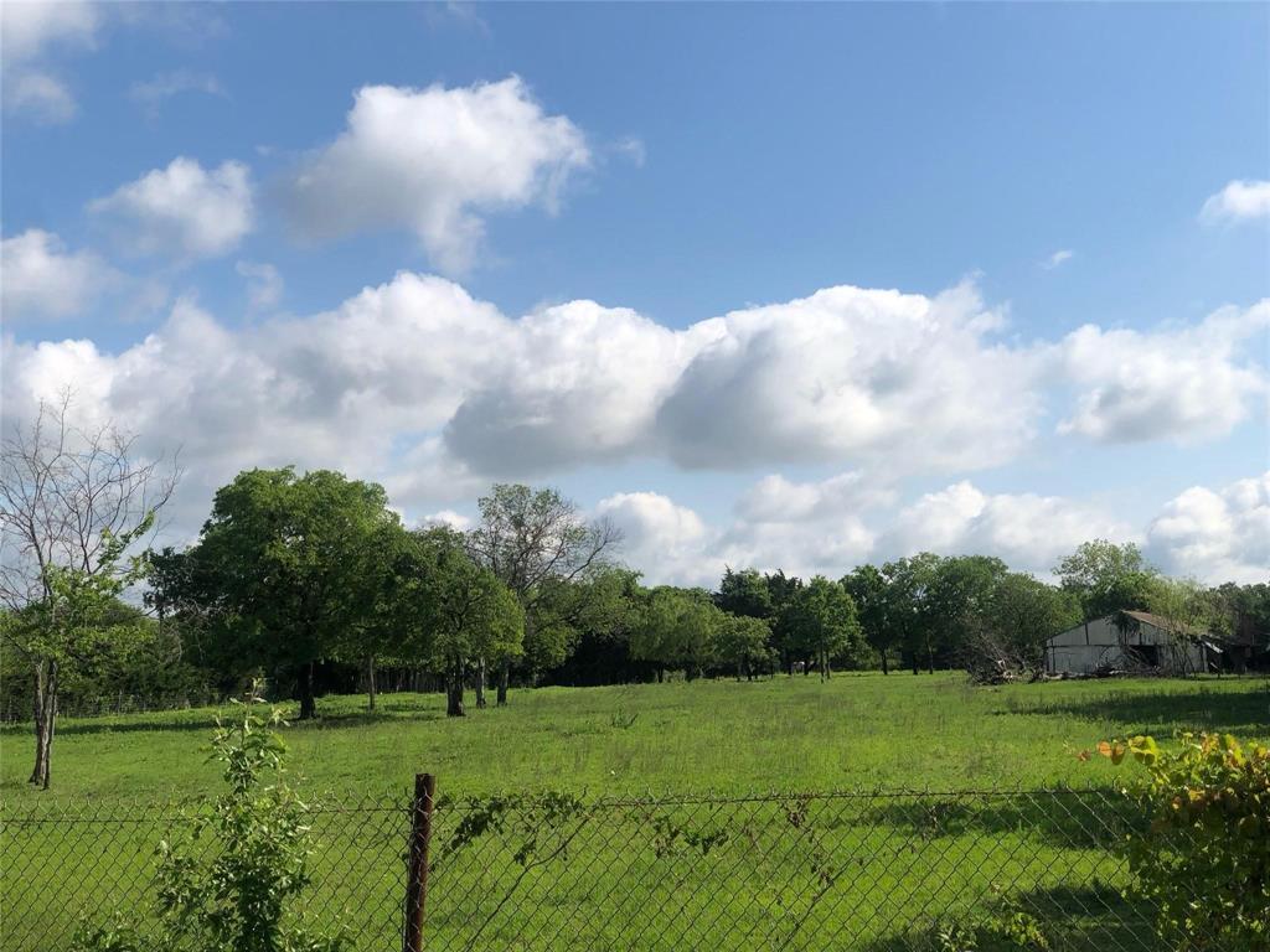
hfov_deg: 36.8
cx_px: 635
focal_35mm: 52
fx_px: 1908
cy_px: 476
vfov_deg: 28.0
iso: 16
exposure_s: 1/1946
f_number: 2.4
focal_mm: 6
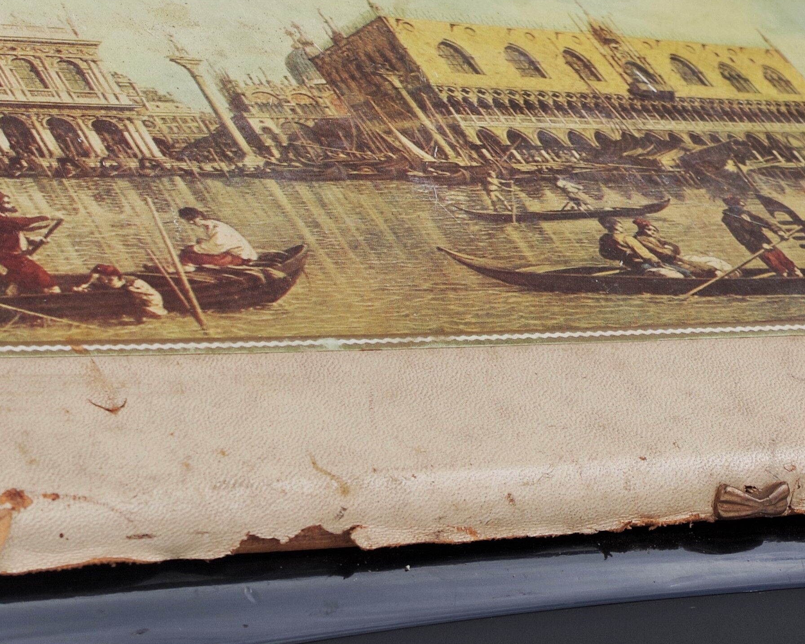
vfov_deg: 11.6
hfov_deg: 14.6
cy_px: 89
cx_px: 284
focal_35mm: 132
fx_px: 3144
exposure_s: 1/200
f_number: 7.1
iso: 100
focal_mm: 28.13
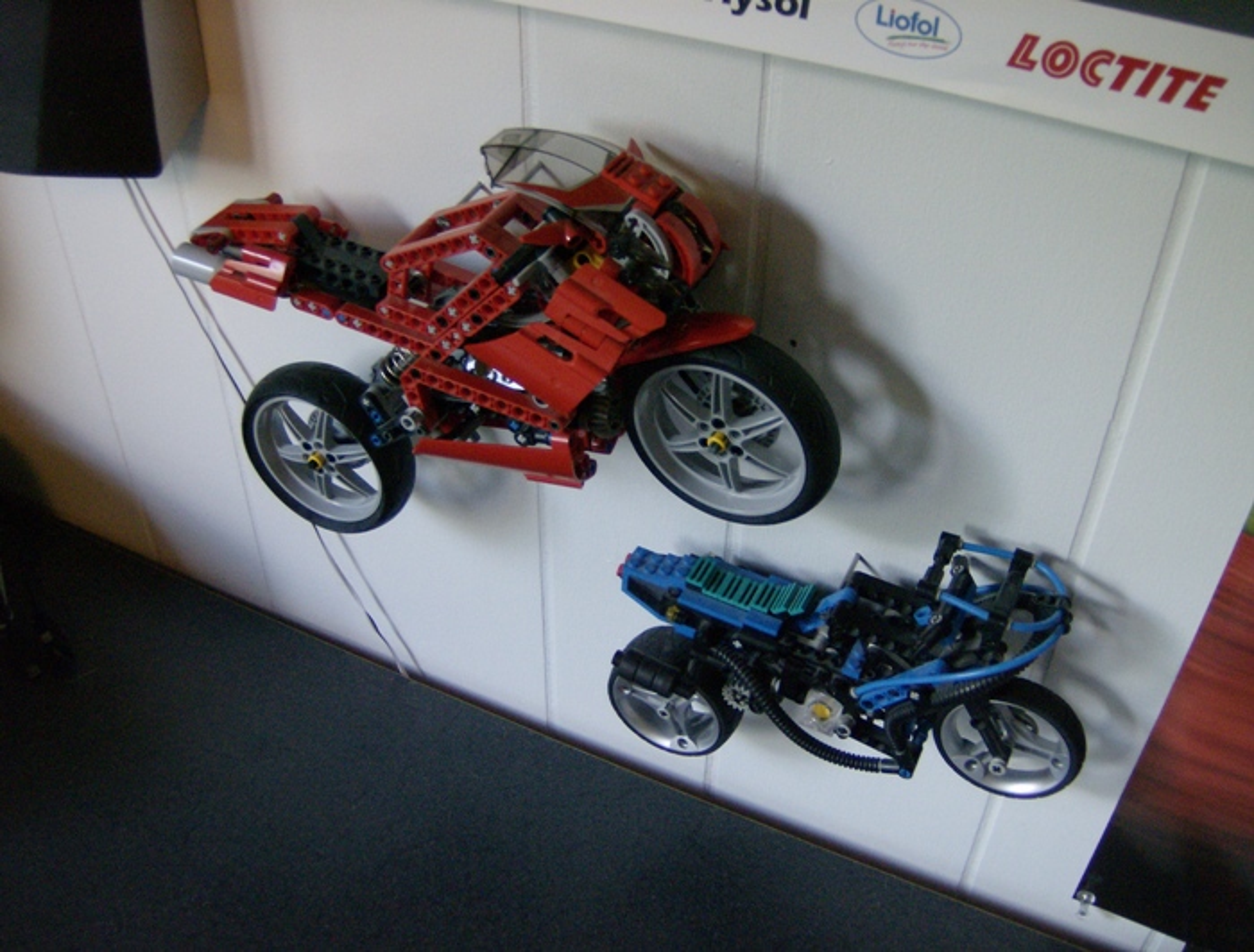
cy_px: 476
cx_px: 627
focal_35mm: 36
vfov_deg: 40.0
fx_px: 1310
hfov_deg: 51.1
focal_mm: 6
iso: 200
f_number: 2.8
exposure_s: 1/31.3
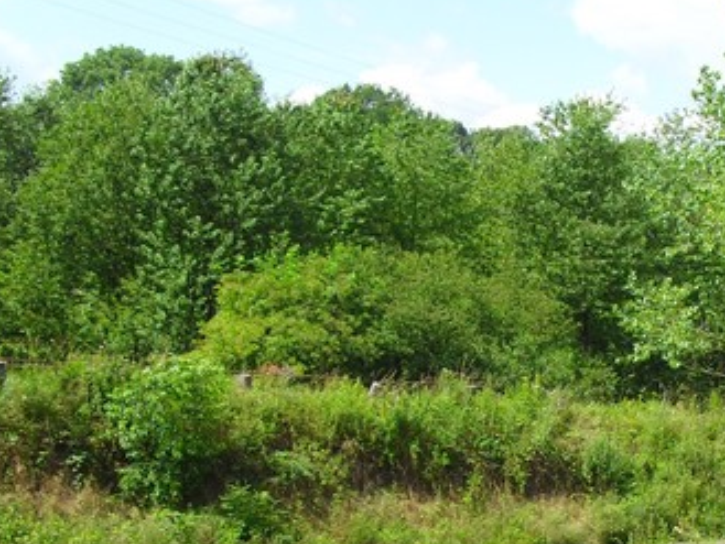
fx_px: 1781
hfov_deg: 22.2
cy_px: 634
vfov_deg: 16.7
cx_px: 712
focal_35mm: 85
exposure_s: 1/90
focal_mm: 6.3
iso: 100
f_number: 8.4
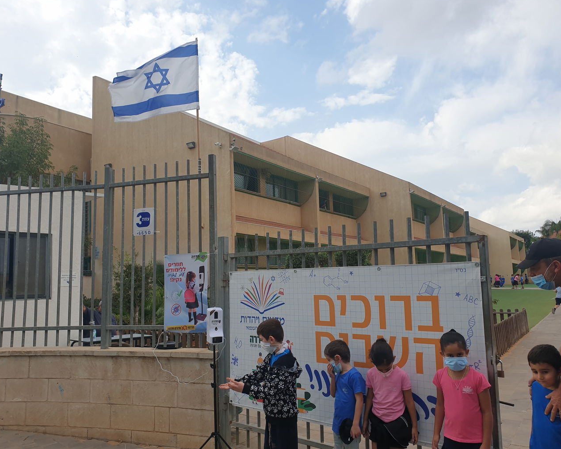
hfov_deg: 62.2
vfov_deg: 51.5
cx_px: 263
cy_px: 226
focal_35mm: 28
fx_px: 465
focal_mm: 4.3
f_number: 2.4
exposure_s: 1/1377
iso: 50
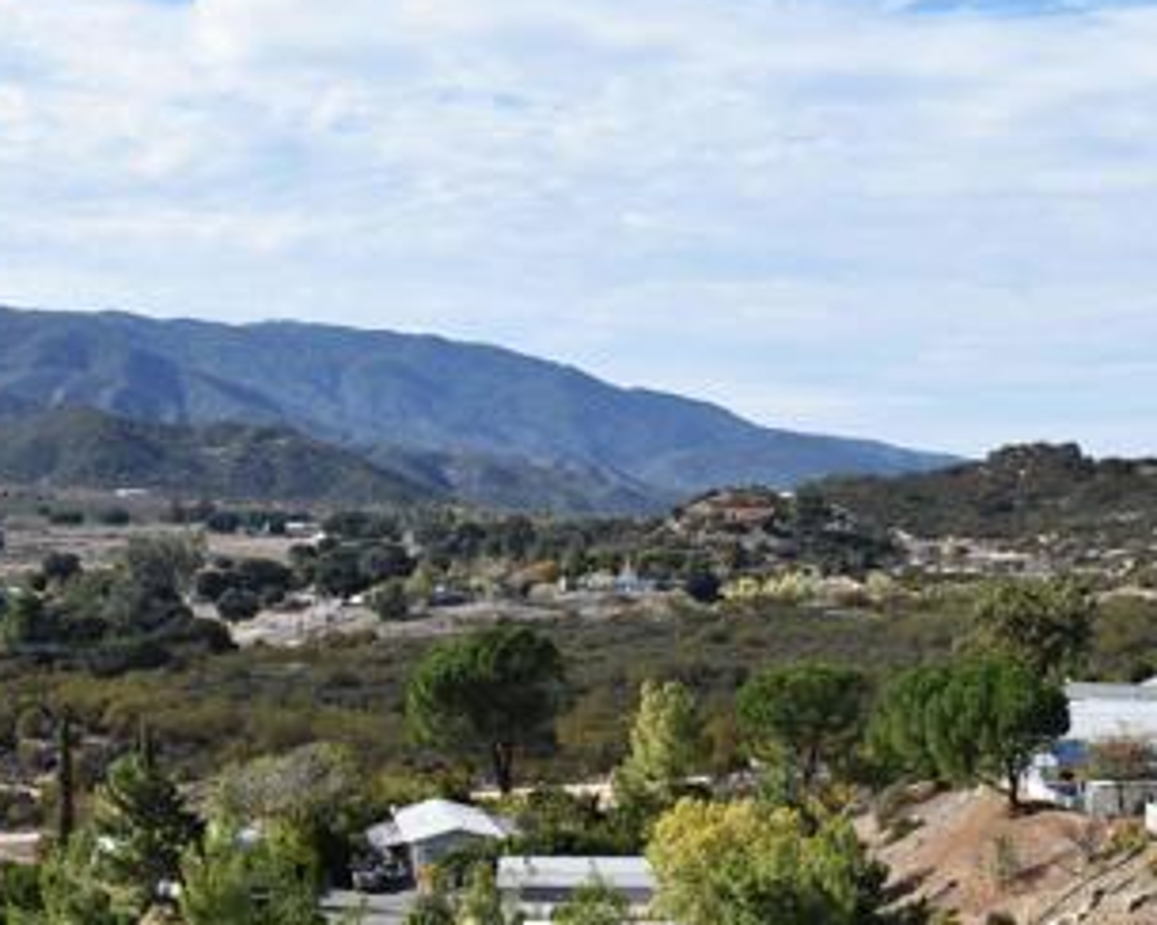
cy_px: 582
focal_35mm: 68
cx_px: 432
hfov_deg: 27.8
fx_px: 2328
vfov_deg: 22.4
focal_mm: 23
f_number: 9
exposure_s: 1/320
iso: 100
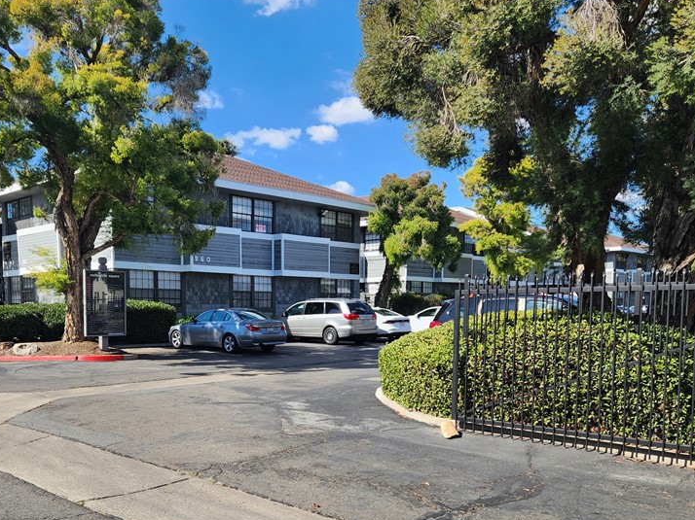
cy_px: 360
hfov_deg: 55.0
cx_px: 281
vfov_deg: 42.2
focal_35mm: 33
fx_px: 662
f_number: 1.8
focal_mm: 5.4
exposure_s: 1/939
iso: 20
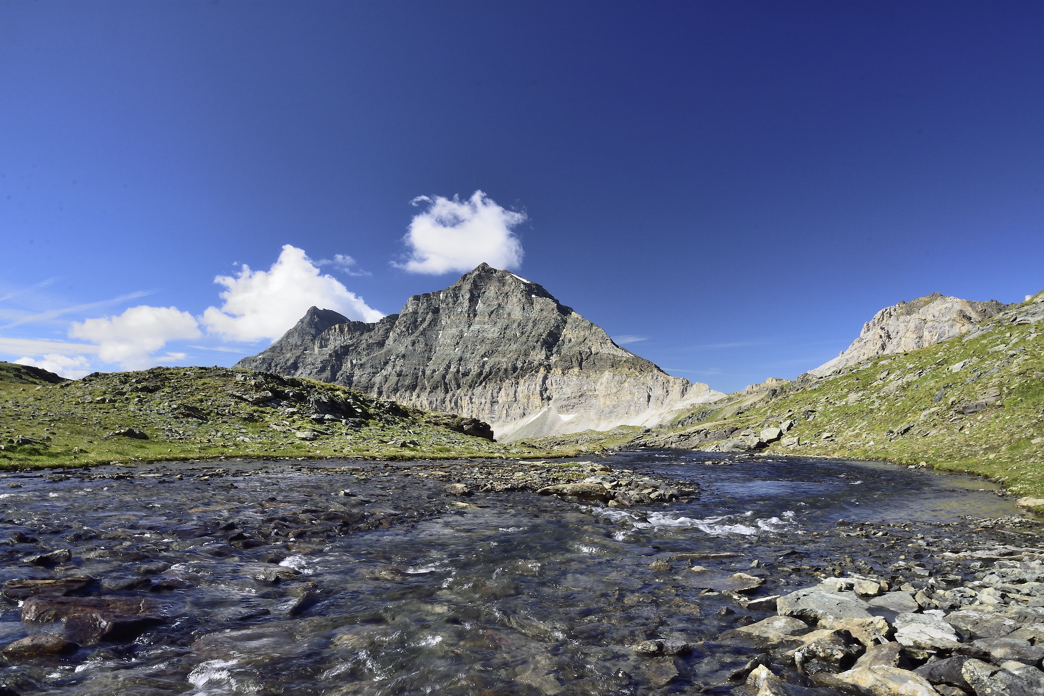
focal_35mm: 24
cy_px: 348
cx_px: 522
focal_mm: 16
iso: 280
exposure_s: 1/25
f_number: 20
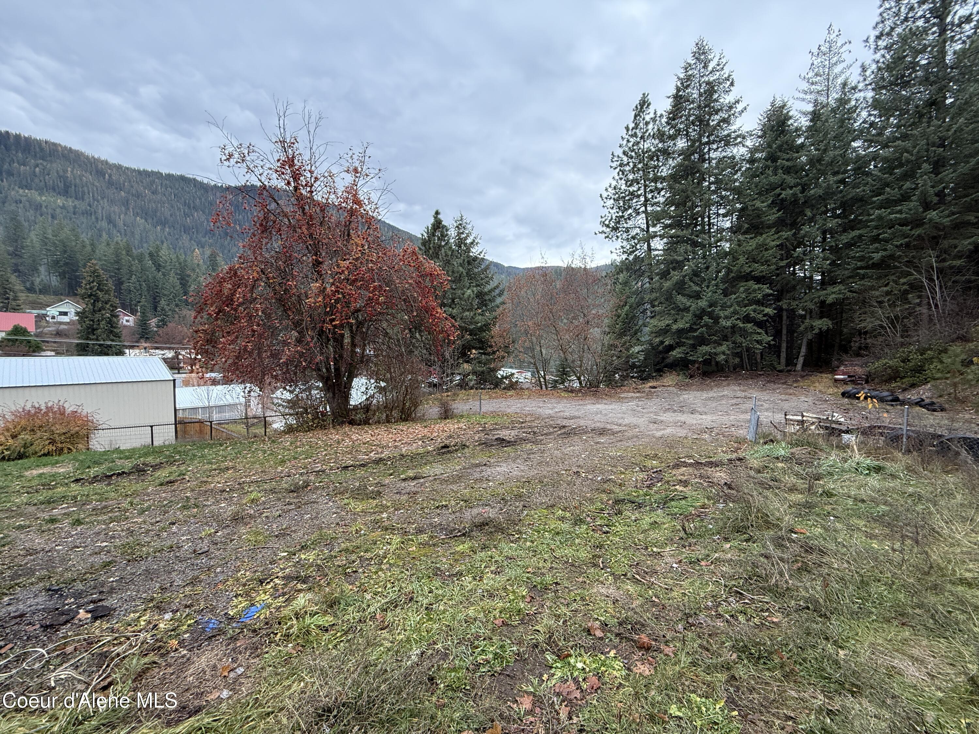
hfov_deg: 102.1
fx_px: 396
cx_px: 490
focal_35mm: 14
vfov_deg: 85.7
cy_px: 367
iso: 80
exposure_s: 1/99
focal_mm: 2.22
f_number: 2.2
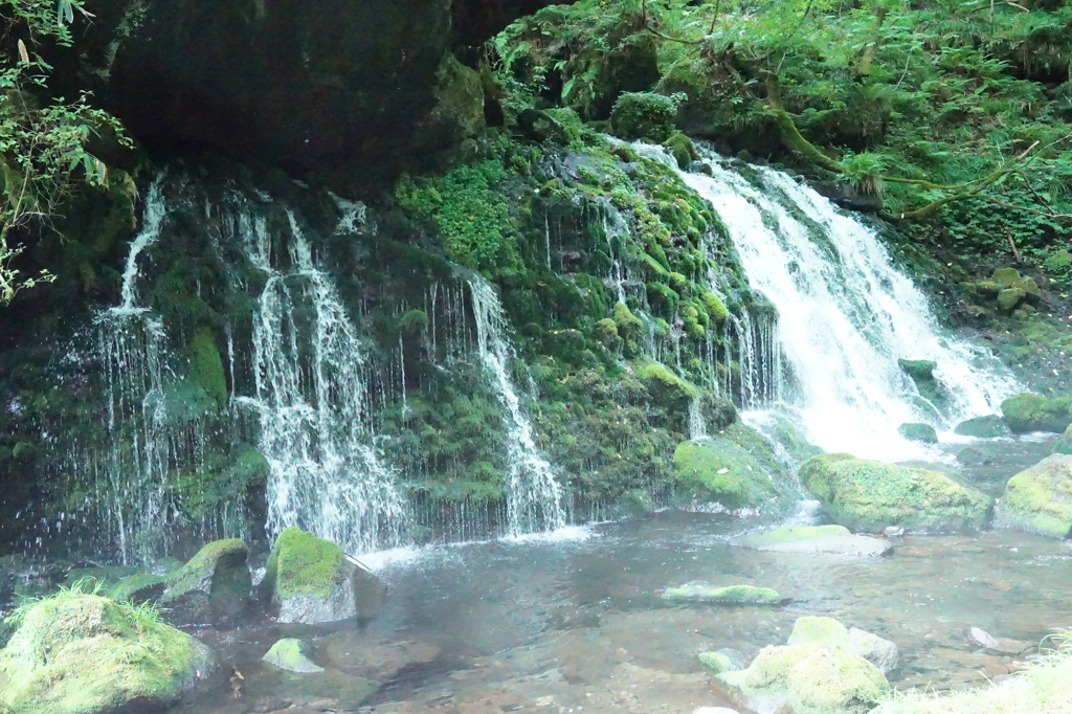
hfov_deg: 53.1
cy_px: 357
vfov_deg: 36.8
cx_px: 536
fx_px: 1072
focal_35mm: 36
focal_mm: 24
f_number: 7.1
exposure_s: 1/160
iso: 25600
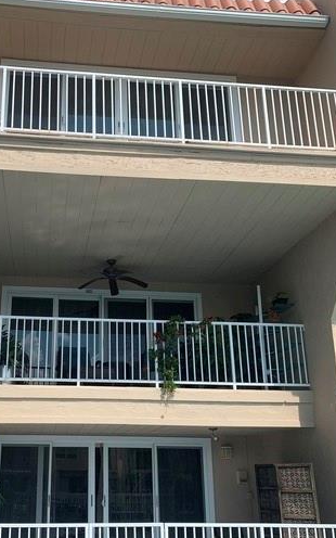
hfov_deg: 35.5
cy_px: 320
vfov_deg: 55.0
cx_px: 87
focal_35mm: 35
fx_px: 513
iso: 25
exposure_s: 1/2033
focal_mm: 4.25
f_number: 1.8
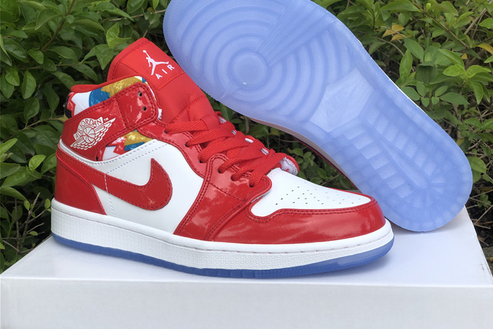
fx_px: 753
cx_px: 250
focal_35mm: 55
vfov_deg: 24.6
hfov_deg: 36.2
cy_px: 147
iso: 16
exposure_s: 1/350
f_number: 2.4
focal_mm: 6
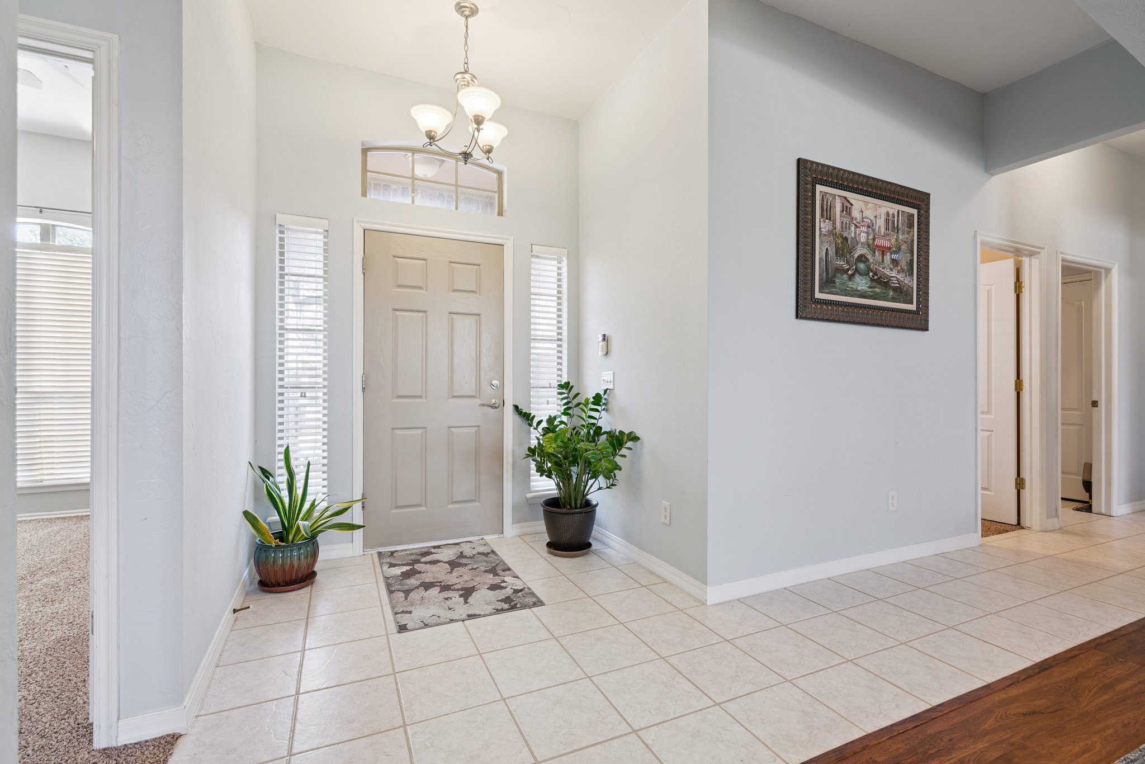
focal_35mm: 16
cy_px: 382
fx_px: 509
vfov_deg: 73.8
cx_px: 572
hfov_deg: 96.7
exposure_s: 1/8
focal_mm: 16
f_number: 7.1
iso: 200
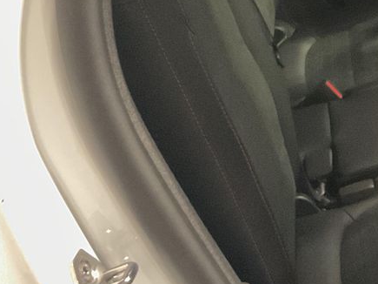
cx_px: 476
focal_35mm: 80
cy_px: 61
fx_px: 873
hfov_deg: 22.2
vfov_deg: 18.3
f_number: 1.8
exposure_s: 1/20
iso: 500
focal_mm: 3
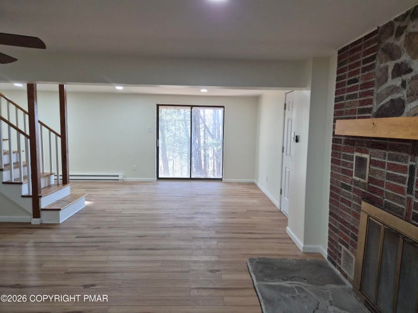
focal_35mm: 23
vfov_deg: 58.9
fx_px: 278
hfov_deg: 73.9
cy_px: 156
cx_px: 209
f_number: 1.8
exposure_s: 1/120
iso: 250
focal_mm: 5.4
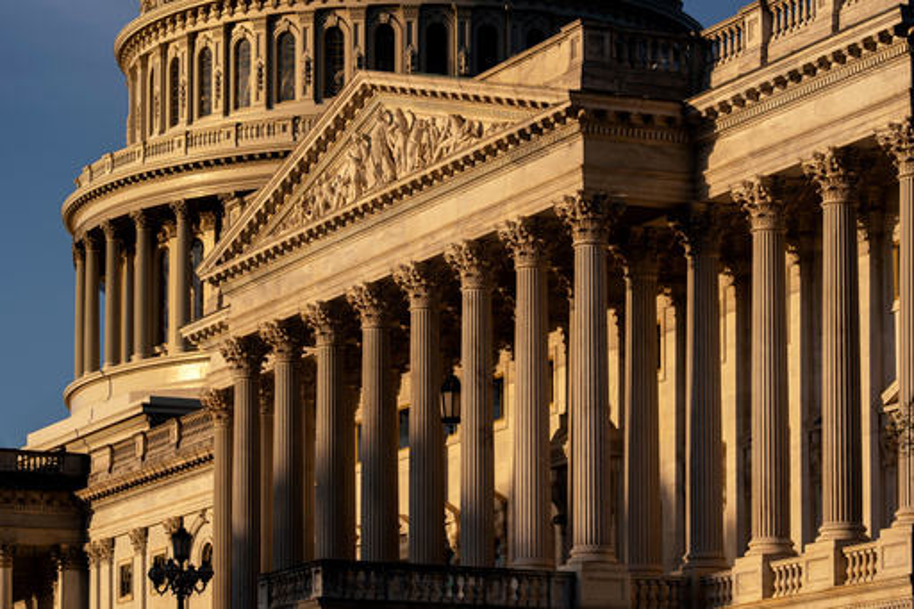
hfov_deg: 15.2
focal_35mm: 135
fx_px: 3426
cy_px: 304
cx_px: 457
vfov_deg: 10.2
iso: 250
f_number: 6.3
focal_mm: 135
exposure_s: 1/2000
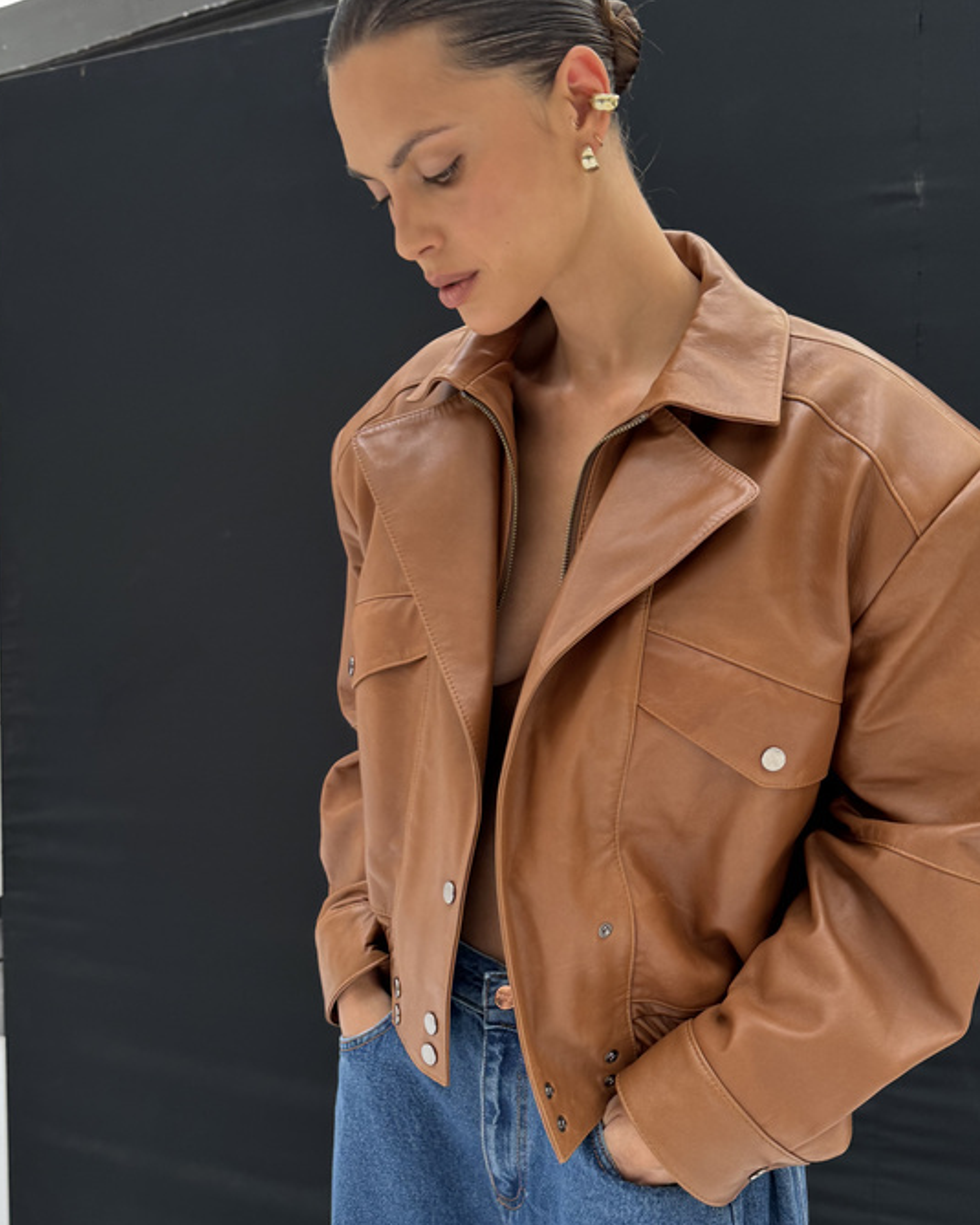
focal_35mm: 35
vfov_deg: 51.5
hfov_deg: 42.2
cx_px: 544
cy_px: 659
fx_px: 1269
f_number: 1.78
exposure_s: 1/121
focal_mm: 6.76
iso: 125
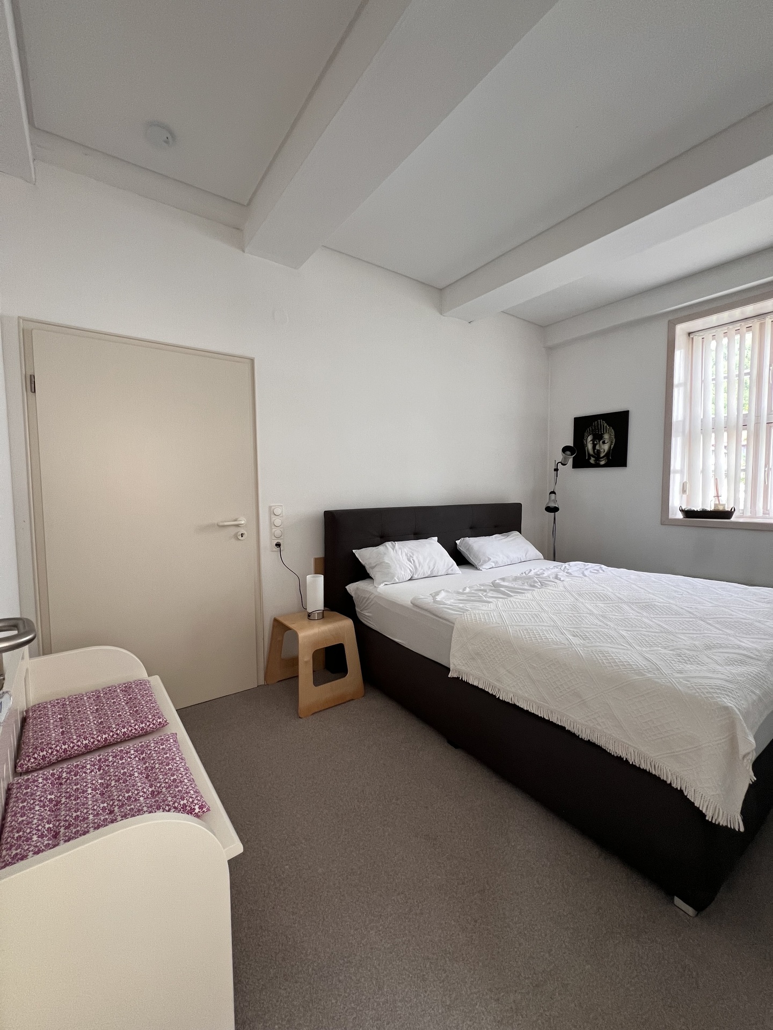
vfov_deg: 106.2
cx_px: 386
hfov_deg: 89.9
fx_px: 387
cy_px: 515
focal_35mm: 13
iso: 160
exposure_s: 1/99
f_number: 1.8
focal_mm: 1.57
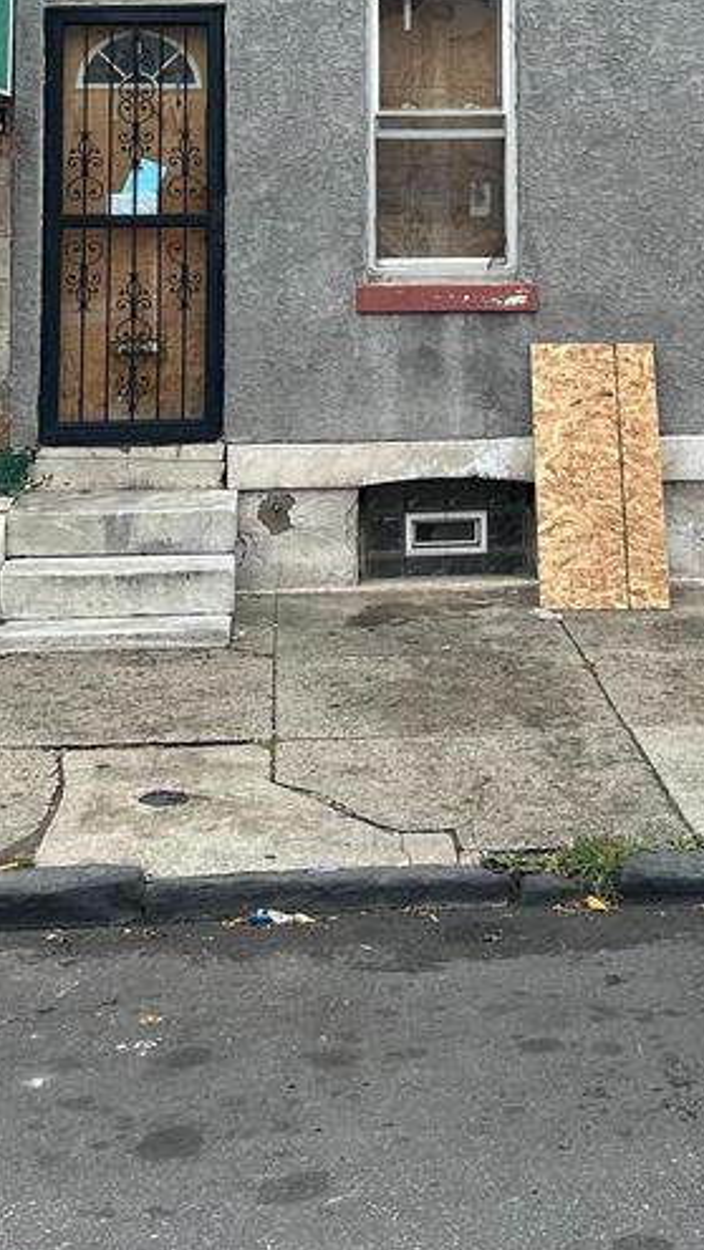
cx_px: 495
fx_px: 1889
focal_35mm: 57
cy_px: 58
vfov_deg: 34.0
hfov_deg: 21.0
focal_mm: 6.86
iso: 80
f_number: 1.78
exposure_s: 1/1019
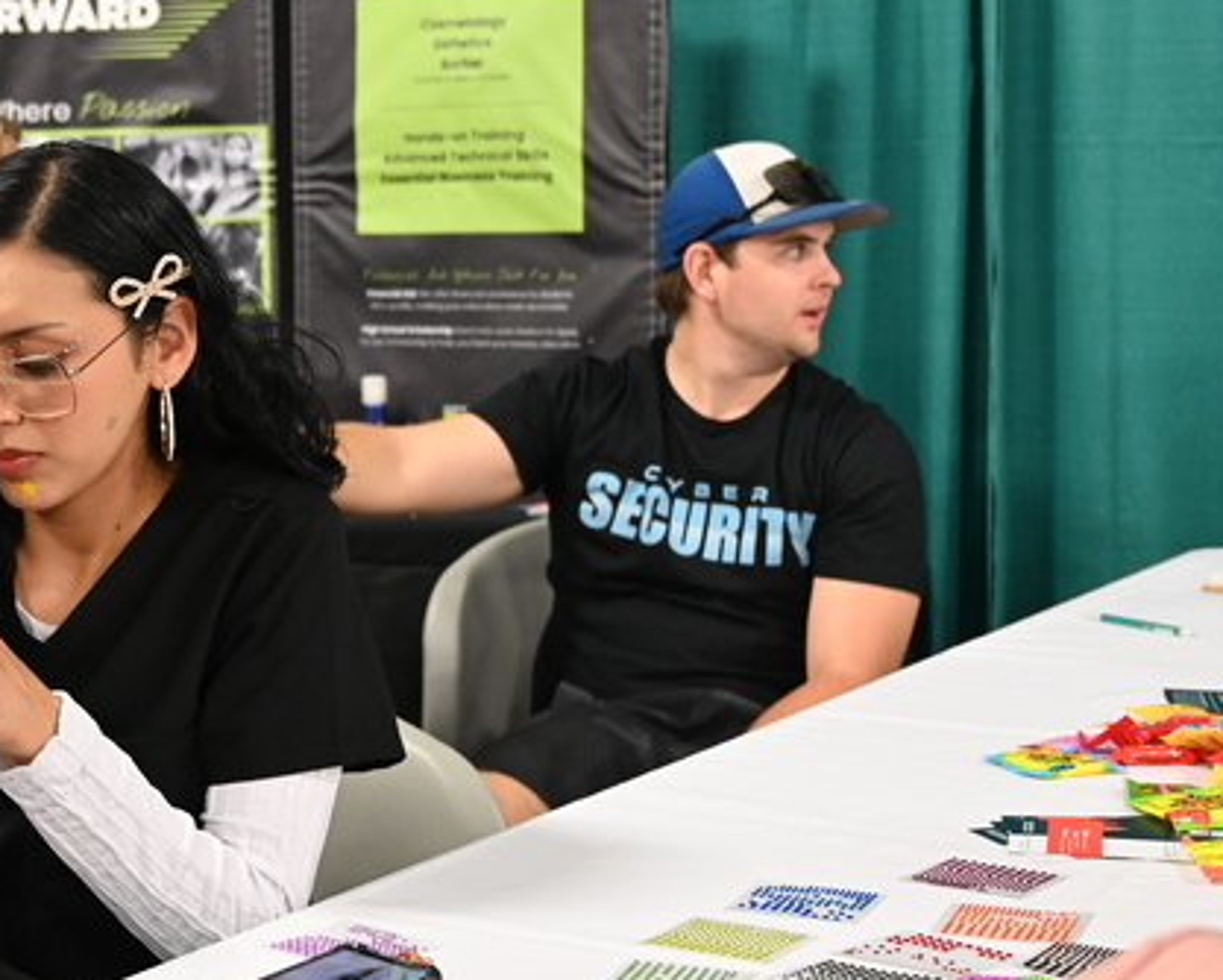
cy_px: 356
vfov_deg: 19.8
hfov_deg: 24.0
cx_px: 114
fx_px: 2794
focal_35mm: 77
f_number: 4
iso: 3200
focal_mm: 33.5
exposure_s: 1/125
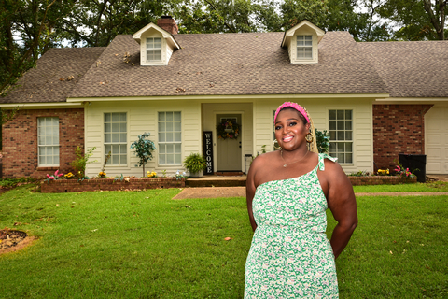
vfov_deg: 38.9
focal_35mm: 34
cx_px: 224
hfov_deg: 55.8
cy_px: 150
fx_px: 423
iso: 400
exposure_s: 1/160
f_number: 10
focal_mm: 34
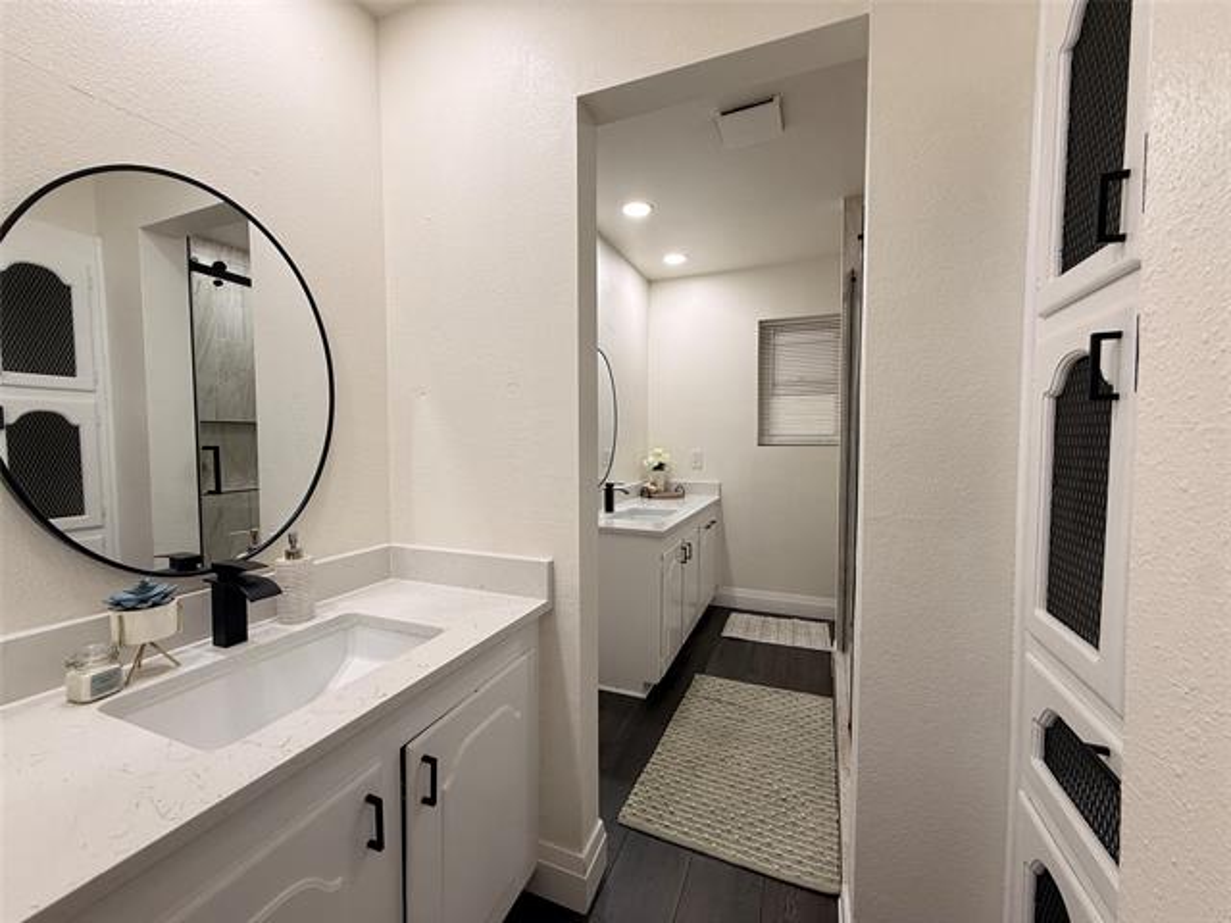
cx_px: 616
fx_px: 498
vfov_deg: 85.7
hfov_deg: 102.1
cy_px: 462
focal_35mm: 14
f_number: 2.2
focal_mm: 2.22
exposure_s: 1/120
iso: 80
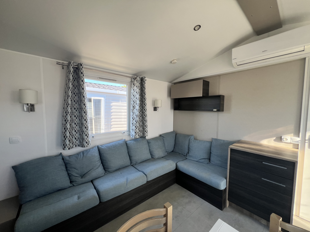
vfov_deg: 89.9
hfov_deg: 106.2
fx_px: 116
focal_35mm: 13
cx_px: 155
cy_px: 116
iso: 32
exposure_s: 1/99
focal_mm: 1.57
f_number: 1.8
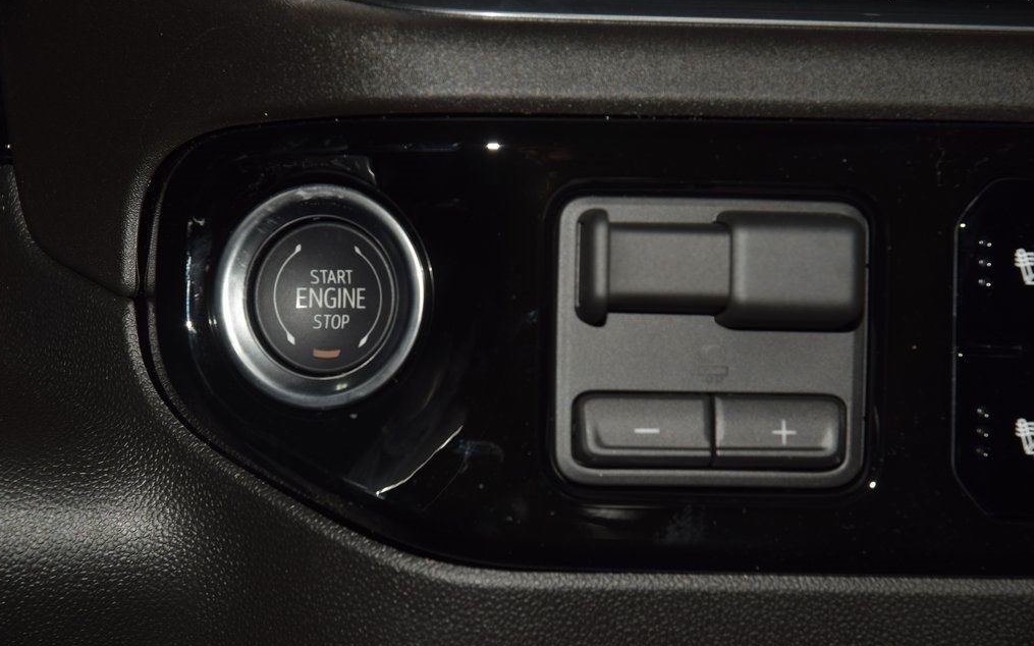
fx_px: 3043
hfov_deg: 19.3
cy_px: 303
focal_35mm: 108
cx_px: 513
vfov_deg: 12.1
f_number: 8
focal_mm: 70
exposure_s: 1/125
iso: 100
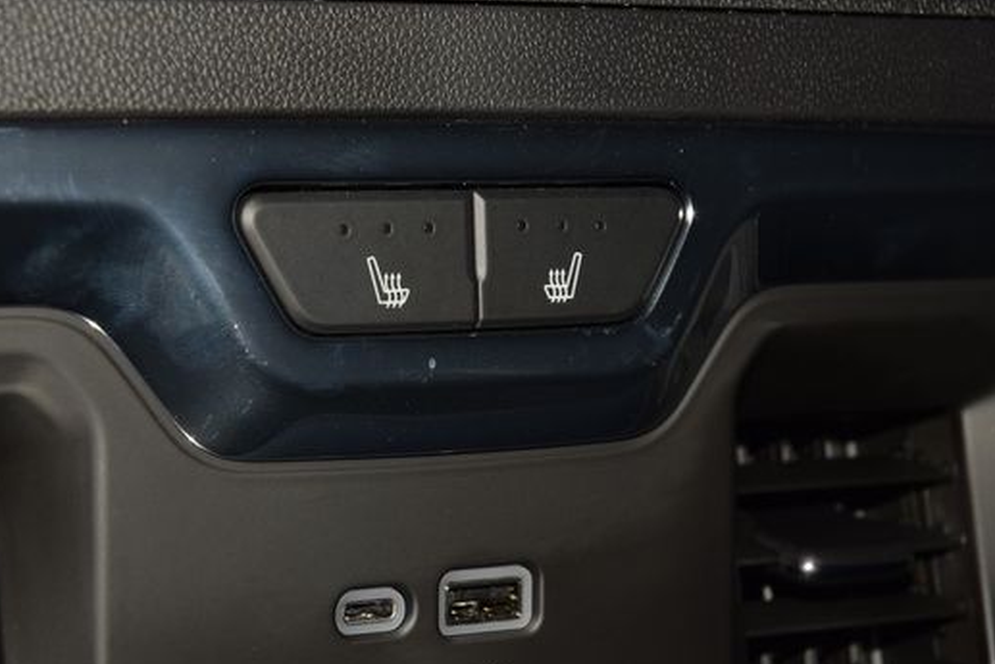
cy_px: 286
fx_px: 3594
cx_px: 421
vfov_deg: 10.6
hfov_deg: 15.8
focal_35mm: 130
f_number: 8
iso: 100
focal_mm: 70
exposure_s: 1/125
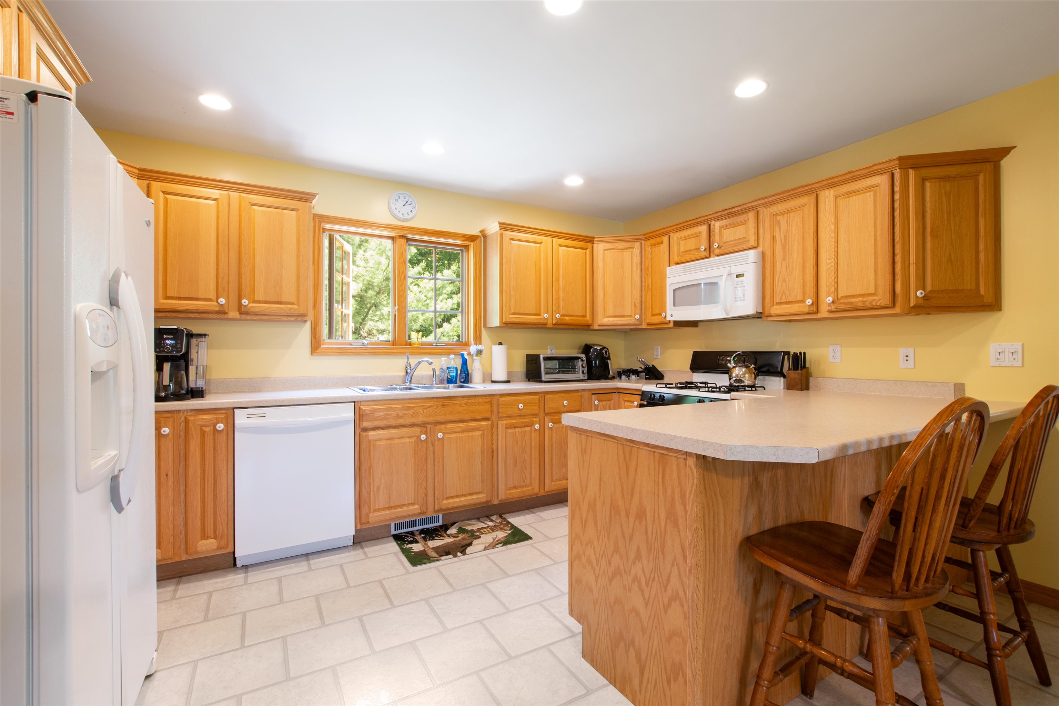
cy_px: 353
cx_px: 530
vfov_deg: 77.3
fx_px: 441
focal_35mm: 15
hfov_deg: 100.4
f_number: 8
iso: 100
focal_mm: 10
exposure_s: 1/2
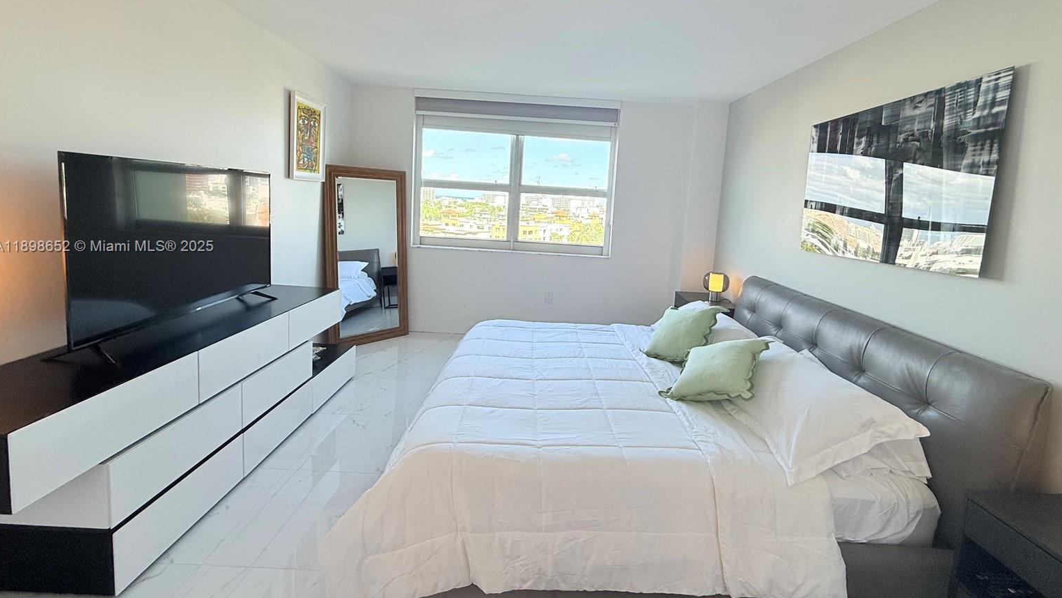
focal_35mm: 16
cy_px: 247
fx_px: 451
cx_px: 548
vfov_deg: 66.6
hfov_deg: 99.3
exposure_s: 1/152
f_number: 2.2
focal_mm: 2.22
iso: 64
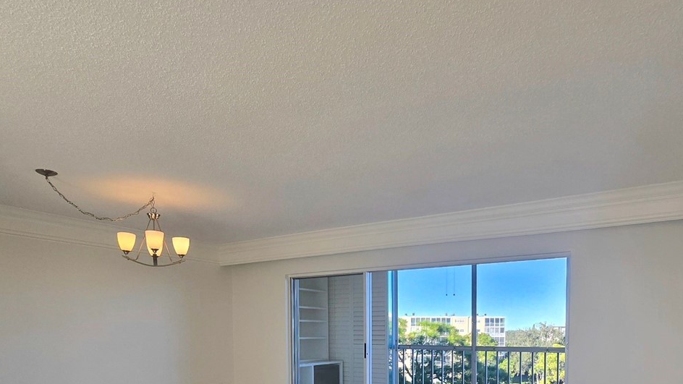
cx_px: 389
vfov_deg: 42.4
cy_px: 367
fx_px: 435
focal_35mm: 24
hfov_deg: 75.9
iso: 50
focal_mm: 2.2
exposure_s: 1/227
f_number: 2.2
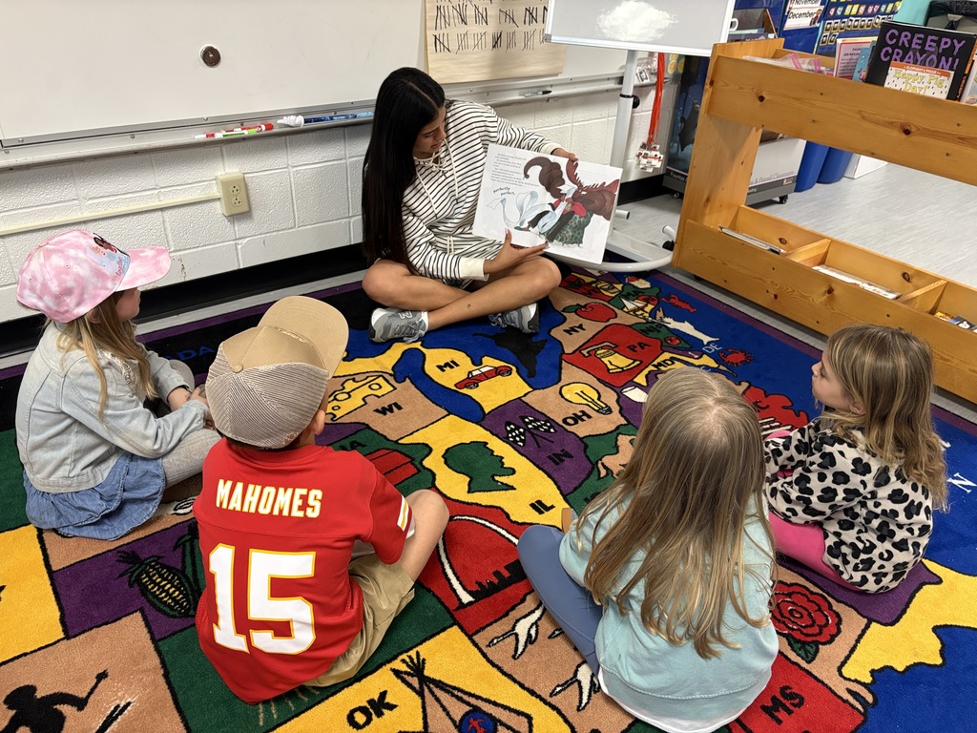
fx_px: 734
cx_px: 488
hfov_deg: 67.3
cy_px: 366
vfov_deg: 53.1
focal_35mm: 26
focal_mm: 5.96
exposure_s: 1/60
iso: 250
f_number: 1.6
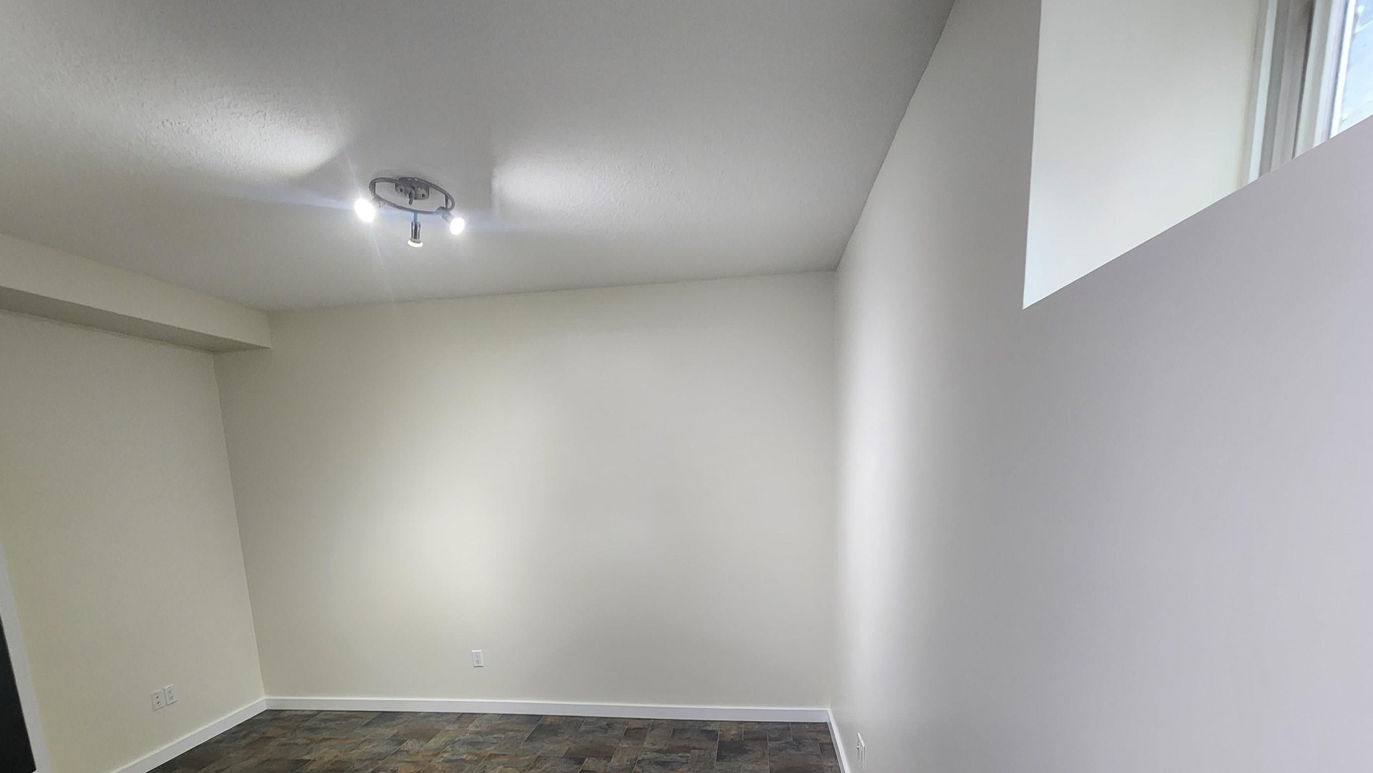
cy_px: 571
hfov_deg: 99.3
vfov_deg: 63.5
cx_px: 657
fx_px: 583
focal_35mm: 16
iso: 320
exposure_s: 1/30
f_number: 2.2
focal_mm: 2.2
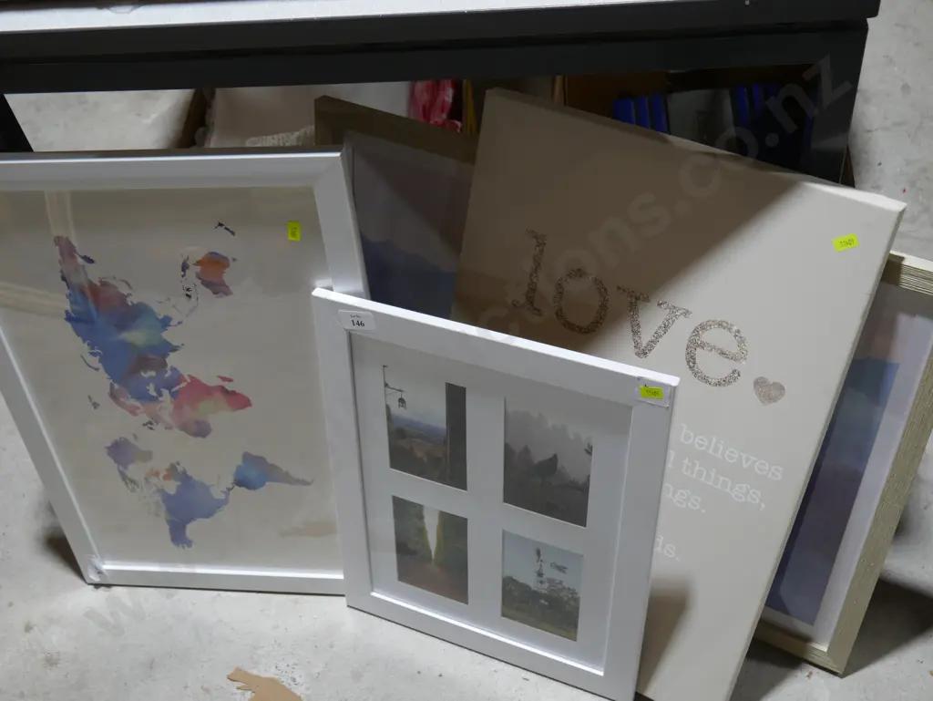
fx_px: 1079
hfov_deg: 46.8
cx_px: 466
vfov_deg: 36.0
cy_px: 350
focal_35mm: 40
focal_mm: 20
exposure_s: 1/60
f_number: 4.4
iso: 320
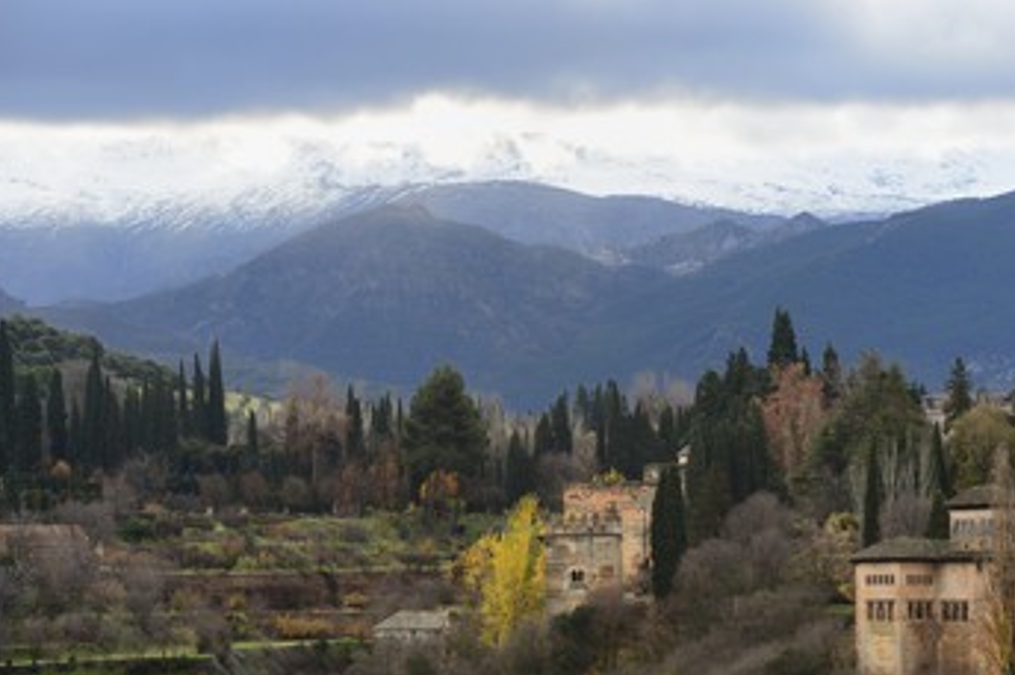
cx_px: 558
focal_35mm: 177
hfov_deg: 11.6
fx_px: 4988
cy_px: 407
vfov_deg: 7.7
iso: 400
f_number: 7.1
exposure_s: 1/160
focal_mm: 145
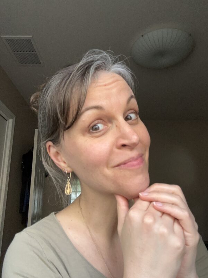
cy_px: 139
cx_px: 104
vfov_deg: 60.0
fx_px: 240
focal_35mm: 30
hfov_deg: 46.8
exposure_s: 1/60
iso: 160
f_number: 1.9
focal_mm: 2.69
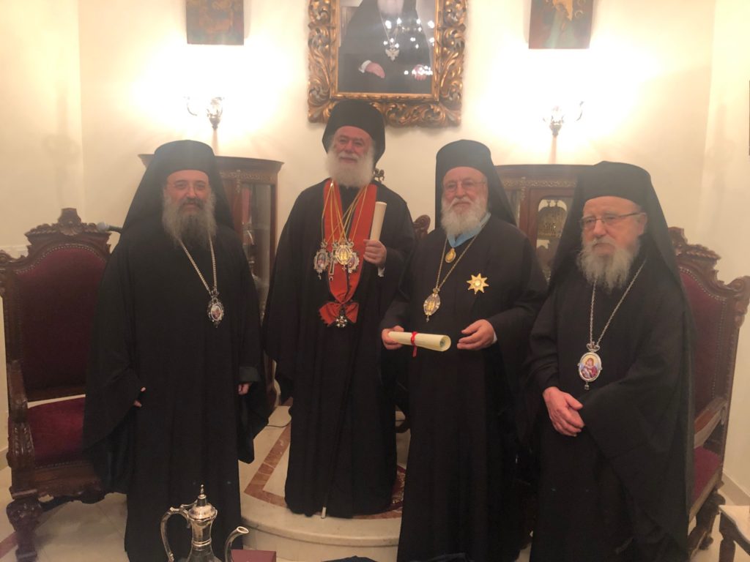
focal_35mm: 28
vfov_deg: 49.7
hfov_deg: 63.4
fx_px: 607
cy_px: 281
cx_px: 375
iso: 80
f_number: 1.8
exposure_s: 1/17
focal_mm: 3.99
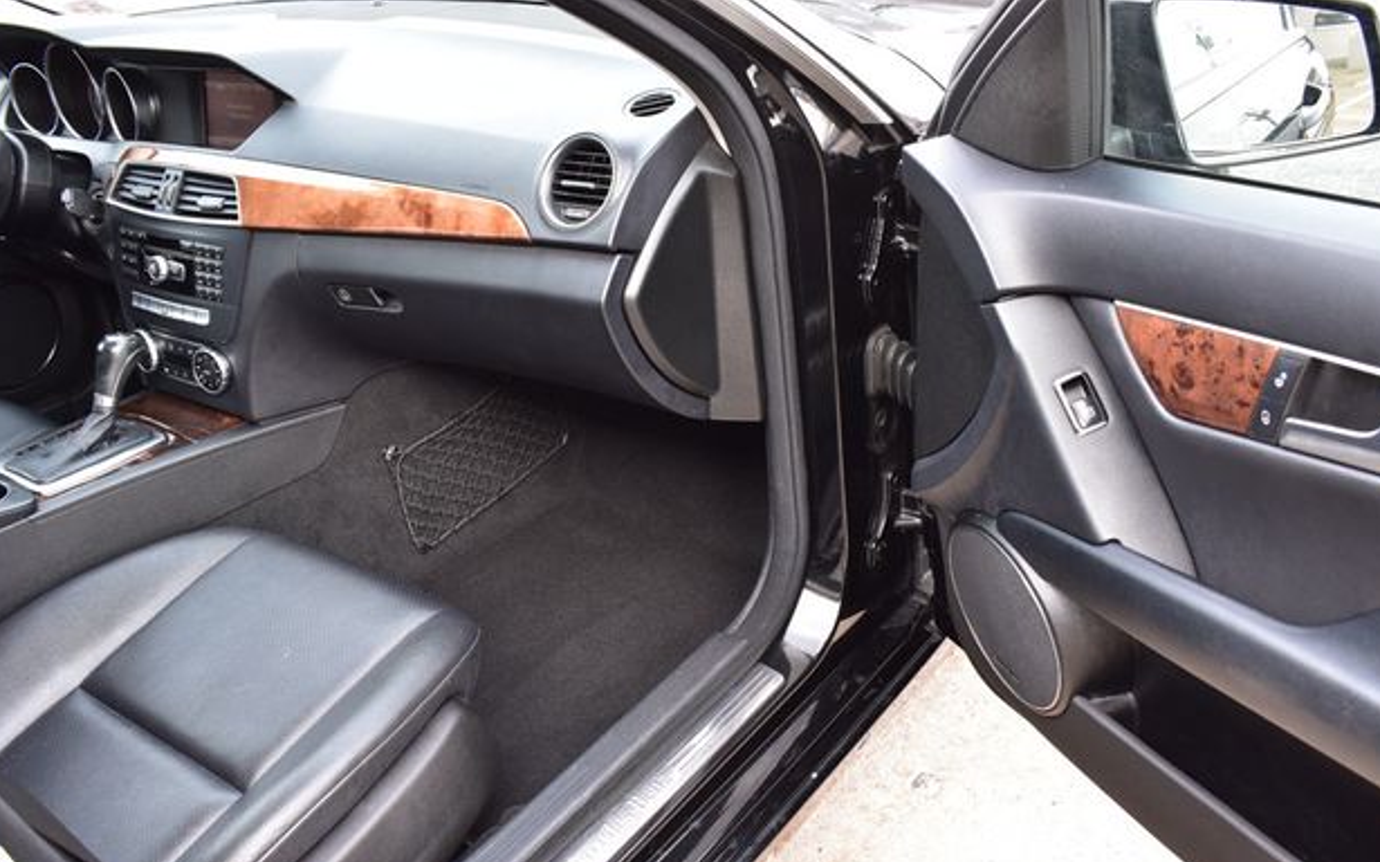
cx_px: 693
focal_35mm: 35
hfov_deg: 55.3
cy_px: 476
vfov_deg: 36.2
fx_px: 1316
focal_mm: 22
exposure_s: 1/30
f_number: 7.1
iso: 400
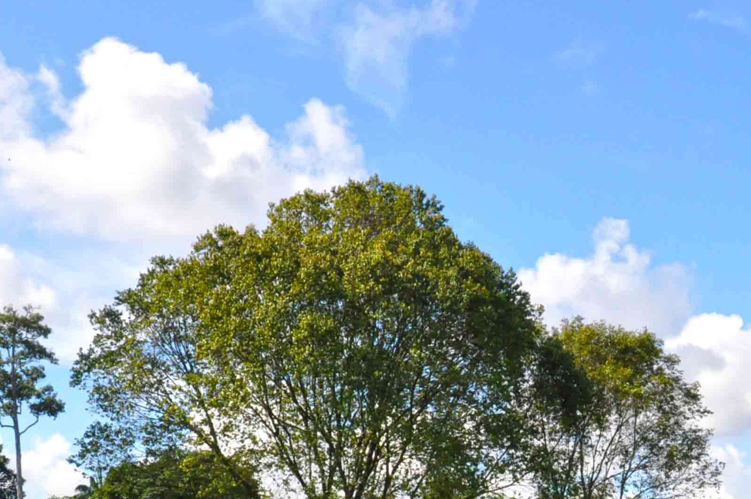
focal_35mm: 84
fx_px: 1757
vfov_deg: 15.7
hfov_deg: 23.7
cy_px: 550
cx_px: 627
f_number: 13
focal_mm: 21
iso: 800
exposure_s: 1/640
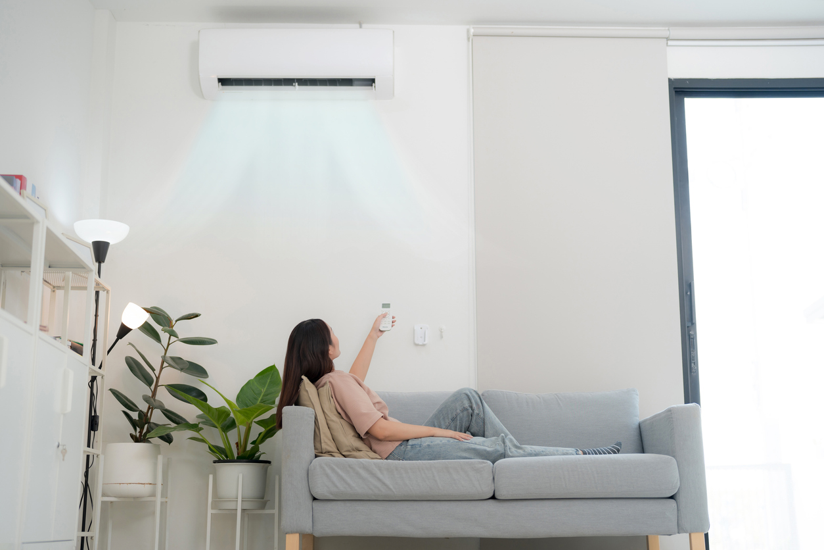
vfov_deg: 27.0
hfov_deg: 39.6
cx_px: 412
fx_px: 1144
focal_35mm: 50
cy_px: 275
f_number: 1.4
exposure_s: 1/250
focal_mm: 50
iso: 100
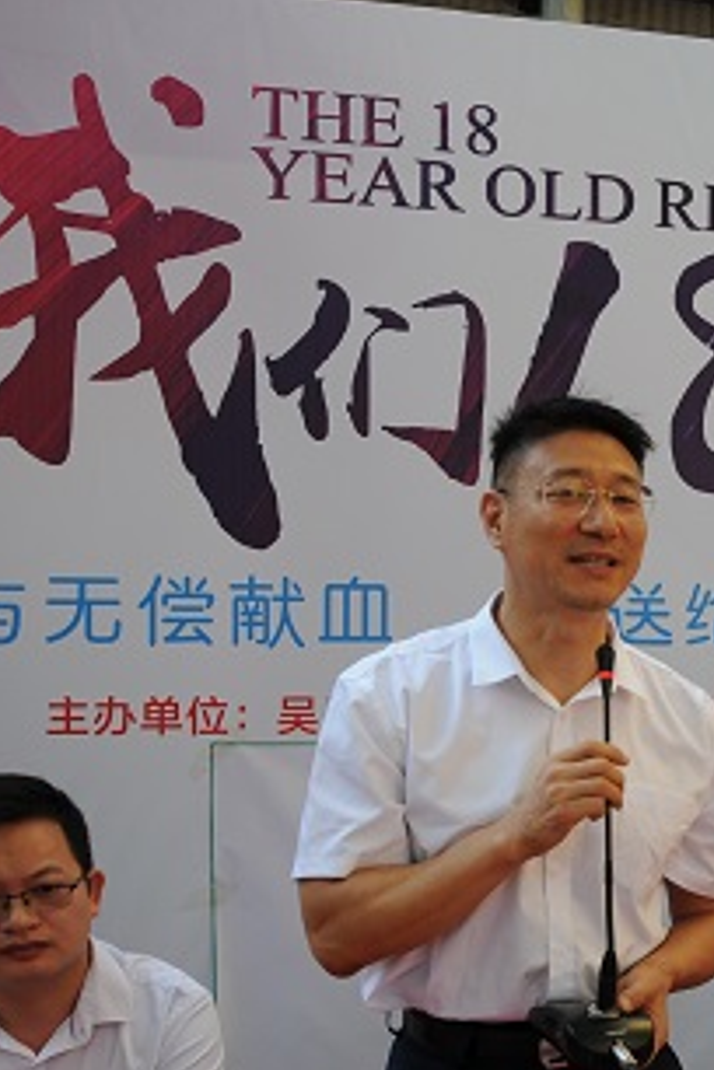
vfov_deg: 21.6
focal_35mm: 94
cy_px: 689
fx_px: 2796
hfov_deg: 14.2
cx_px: 819
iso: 200
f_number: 6.3
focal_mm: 32
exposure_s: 1/160
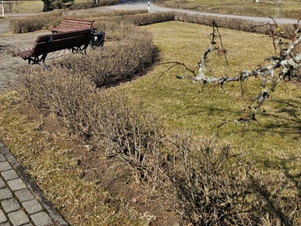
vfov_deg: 29.4
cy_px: 15
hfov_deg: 40.2
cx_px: 118
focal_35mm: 47
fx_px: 409
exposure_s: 1/763
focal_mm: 6.3
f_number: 1.7
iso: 10
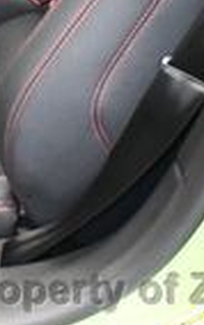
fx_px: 1474
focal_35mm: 166
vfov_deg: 12.0
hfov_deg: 7.6
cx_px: -213
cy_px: -157
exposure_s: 1/100
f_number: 3.5
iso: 3200
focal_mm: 18
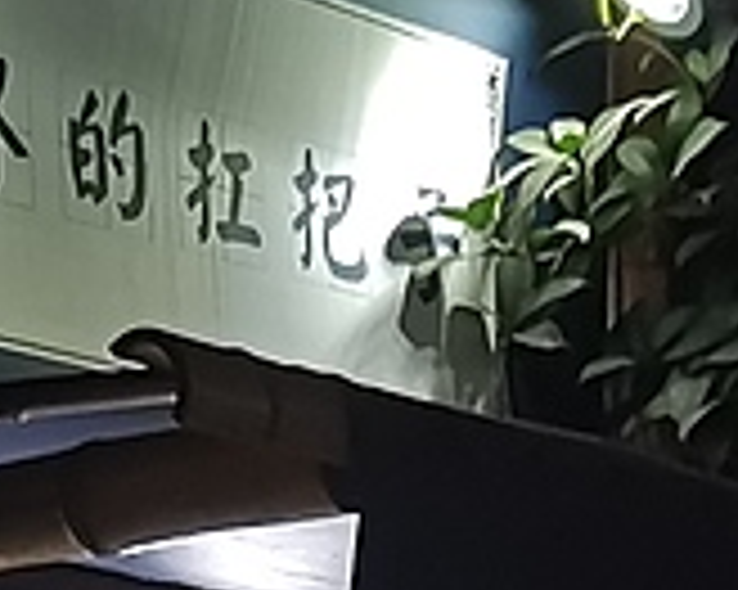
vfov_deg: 7.7
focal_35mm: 198
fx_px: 4322
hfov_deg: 9.4
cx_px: -459
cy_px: 878
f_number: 1.8
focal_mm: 4.75
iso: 320
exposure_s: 1/50
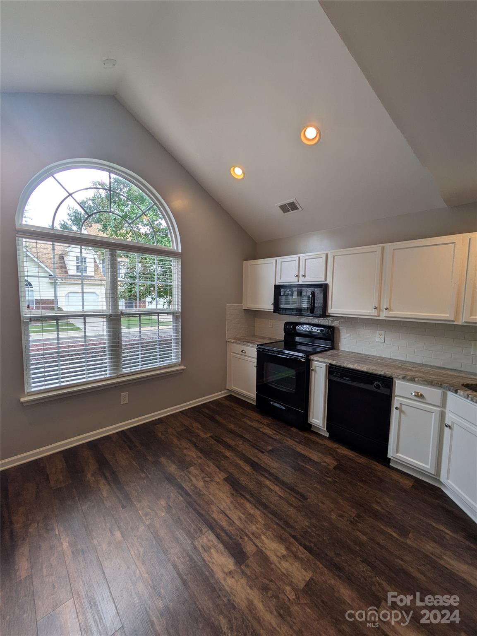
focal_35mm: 14
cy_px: 318
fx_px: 257
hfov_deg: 85.7
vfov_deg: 102.0
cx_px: 238
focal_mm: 1.83
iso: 60
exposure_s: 1/181
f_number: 2.2
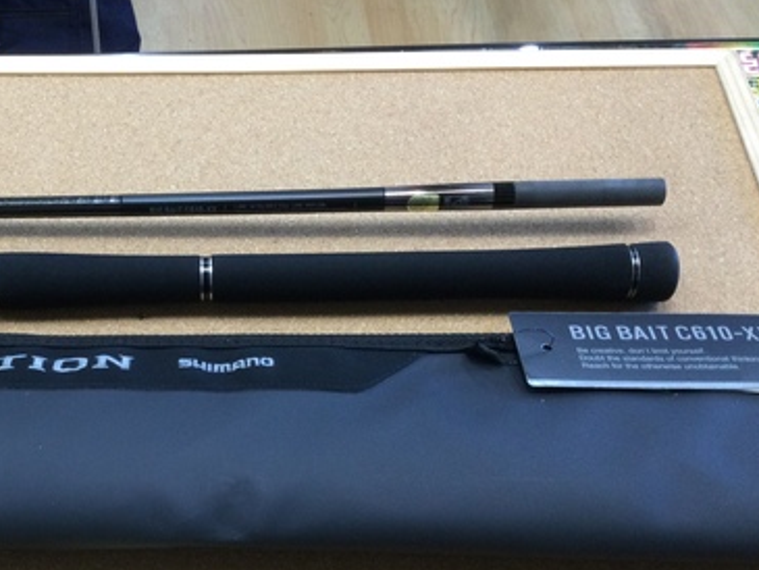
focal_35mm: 51
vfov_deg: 28.3
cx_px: 171
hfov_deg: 36.4
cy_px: 410
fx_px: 1119
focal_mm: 3.3
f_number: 2.4
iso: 80
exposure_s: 1/30
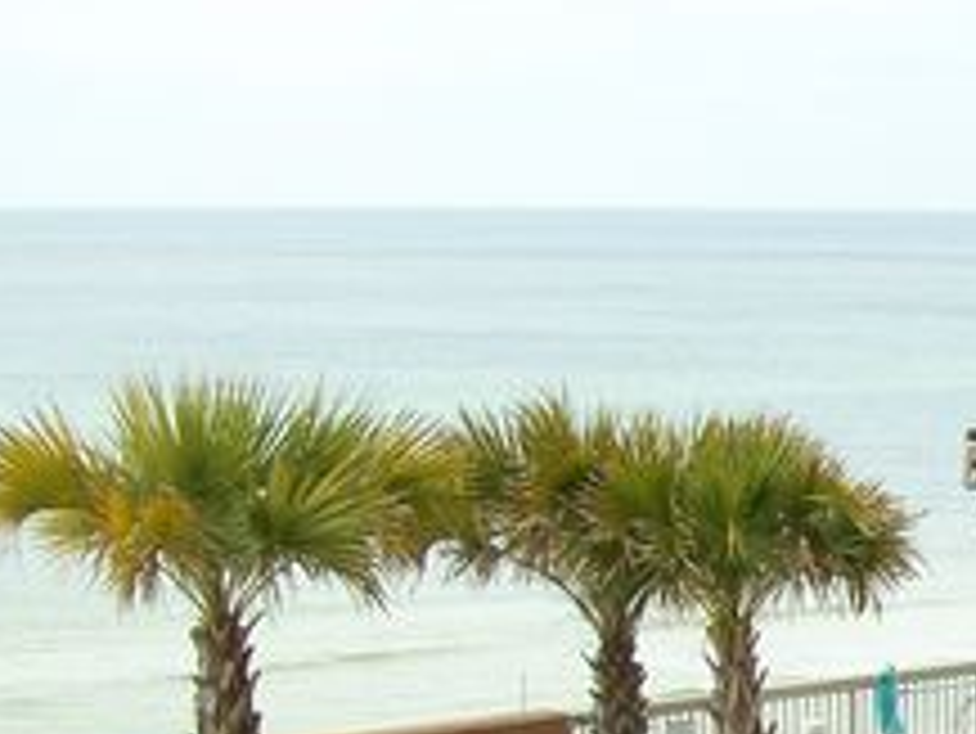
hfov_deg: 16.2
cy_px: 1015
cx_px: 1201
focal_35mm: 116
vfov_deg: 12.3
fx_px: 3272
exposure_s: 1/500
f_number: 2.7
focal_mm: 6
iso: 64
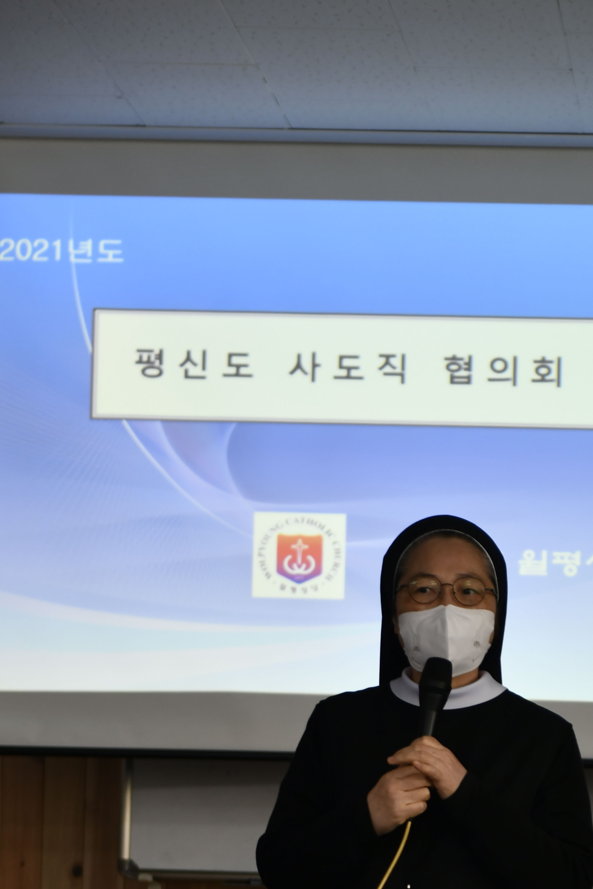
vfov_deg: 12.8
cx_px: 545
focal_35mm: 158
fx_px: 3904
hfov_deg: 8.7
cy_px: 916
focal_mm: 70
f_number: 2.8
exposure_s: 1/160
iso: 320
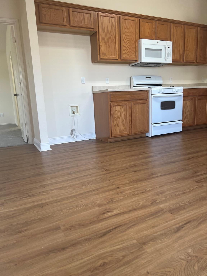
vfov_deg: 67.3
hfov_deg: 53.1
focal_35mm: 26
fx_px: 207
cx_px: 104
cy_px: 138
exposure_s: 1/60
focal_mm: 5.7
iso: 64
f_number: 1.5
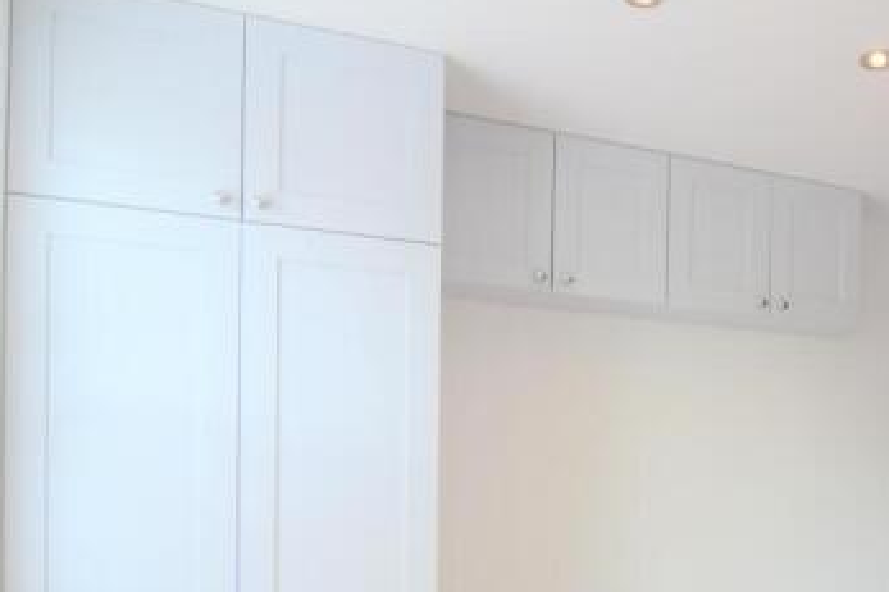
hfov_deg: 52.3
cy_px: 504
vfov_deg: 37.0
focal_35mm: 34
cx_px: 711
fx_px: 839
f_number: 4.5
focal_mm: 12
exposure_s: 1/80
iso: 400
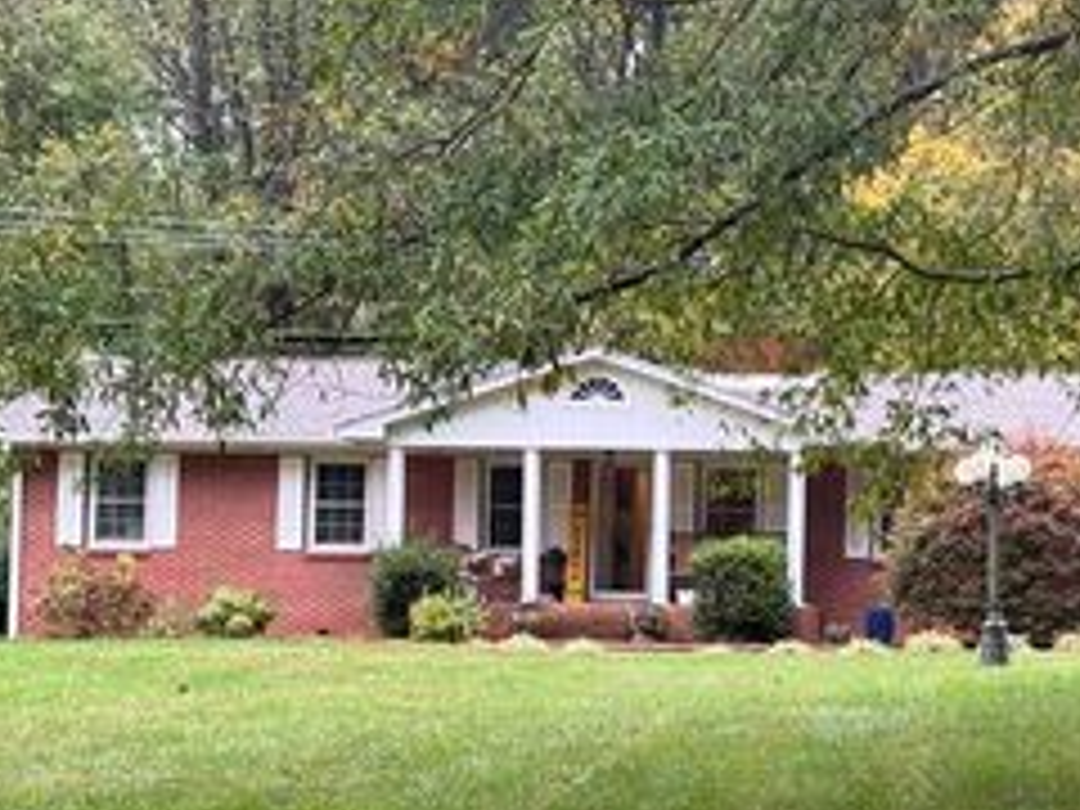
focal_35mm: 100
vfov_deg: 14.8
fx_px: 3120
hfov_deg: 19.2
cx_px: 1026
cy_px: 533
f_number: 1.78
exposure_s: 1/119
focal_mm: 6.76
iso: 100
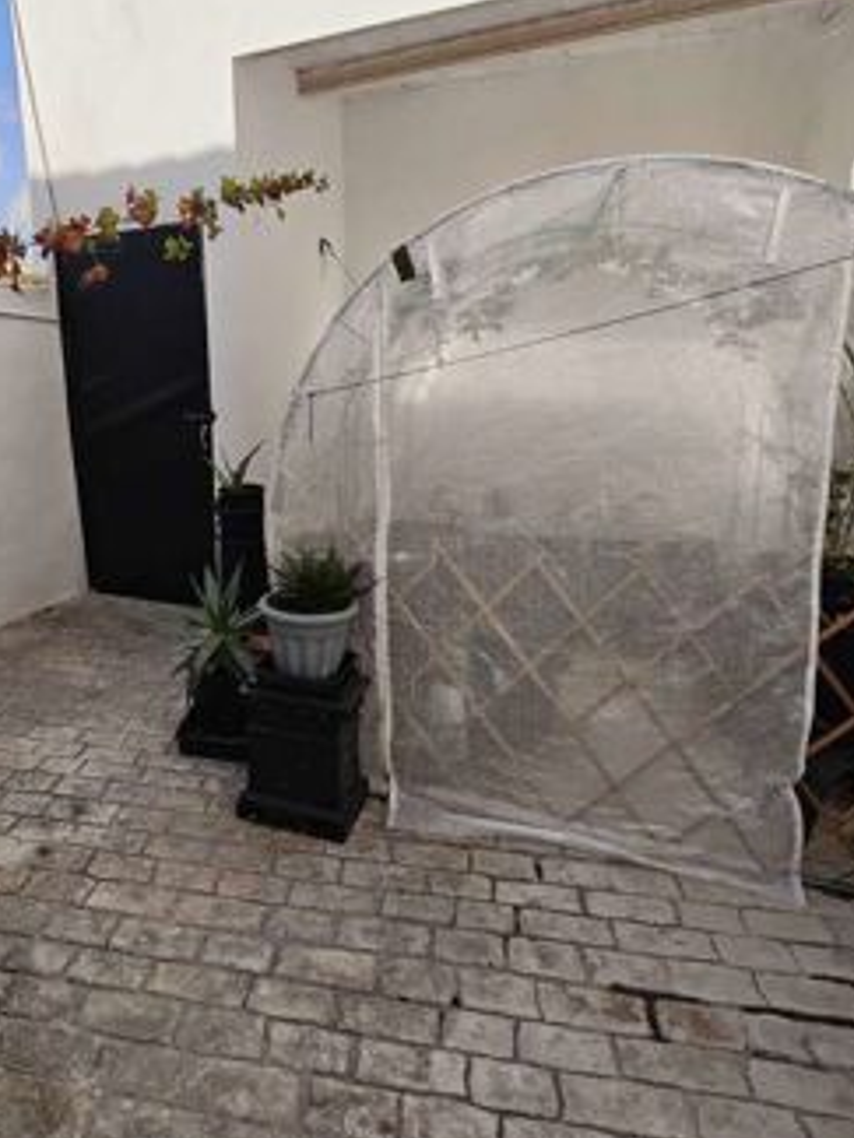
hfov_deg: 56.5
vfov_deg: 73.9
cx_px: 232
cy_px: 551
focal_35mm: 23
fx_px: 757
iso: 50
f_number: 2.2
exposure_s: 1/1042
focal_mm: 2.16
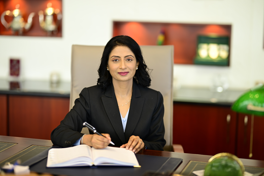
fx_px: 623
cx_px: 132
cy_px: 88
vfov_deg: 16.1
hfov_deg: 23.9
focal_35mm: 85
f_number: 1.3
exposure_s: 1/125
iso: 100
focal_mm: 85
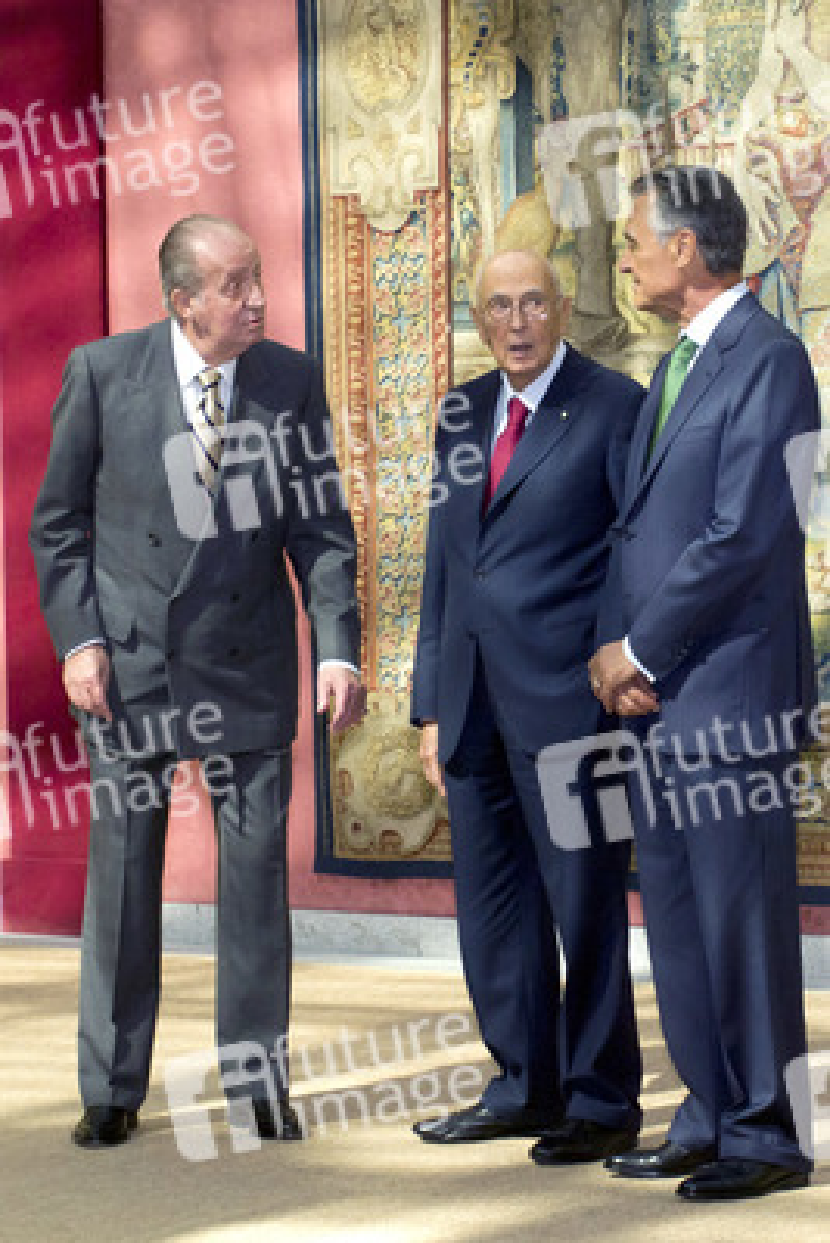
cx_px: 415
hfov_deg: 15.9
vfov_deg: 23.6
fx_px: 2971
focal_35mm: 86
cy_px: 622
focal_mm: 43
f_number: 5.6
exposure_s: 1/250
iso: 400
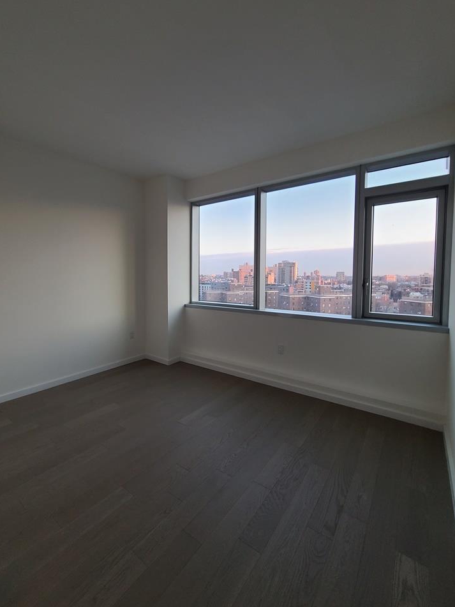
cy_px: 285
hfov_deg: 85.5
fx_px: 245
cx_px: 212
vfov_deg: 101.9
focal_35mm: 14
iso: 160
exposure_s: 1/59
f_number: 2.2
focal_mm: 2.2
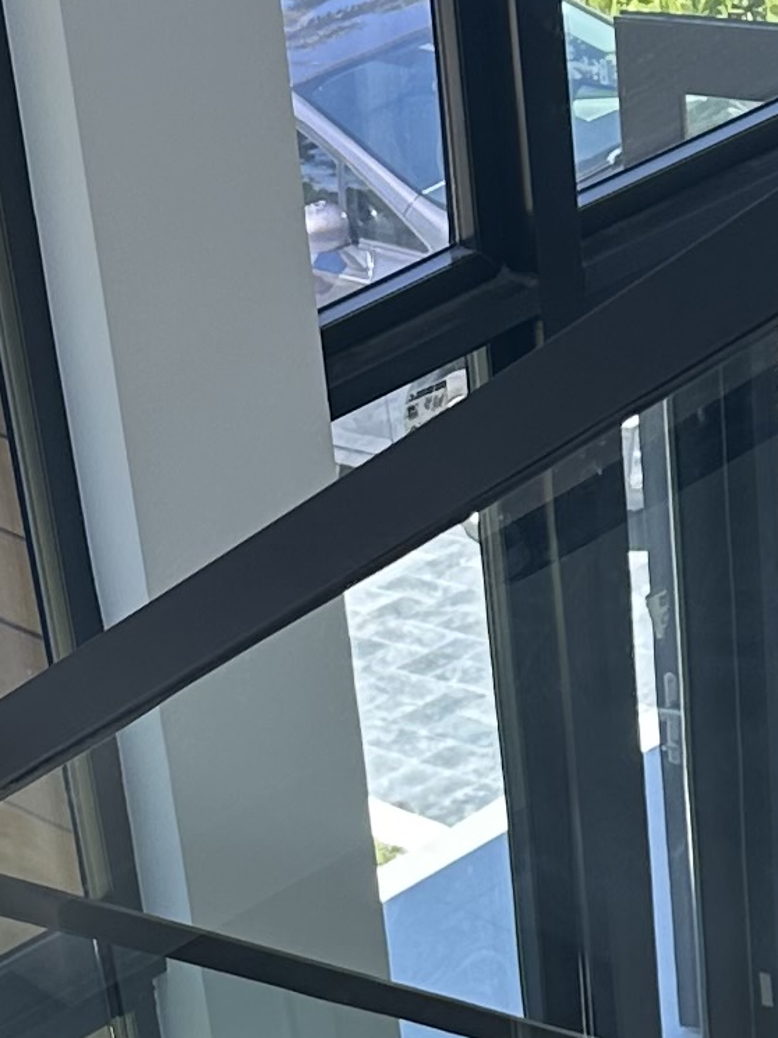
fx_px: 3896
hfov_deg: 11.4
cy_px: 1214
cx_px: 540
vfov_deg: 14.7
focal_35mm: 130
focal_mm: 6.86
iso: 80
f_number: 1.78
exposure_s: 1/529
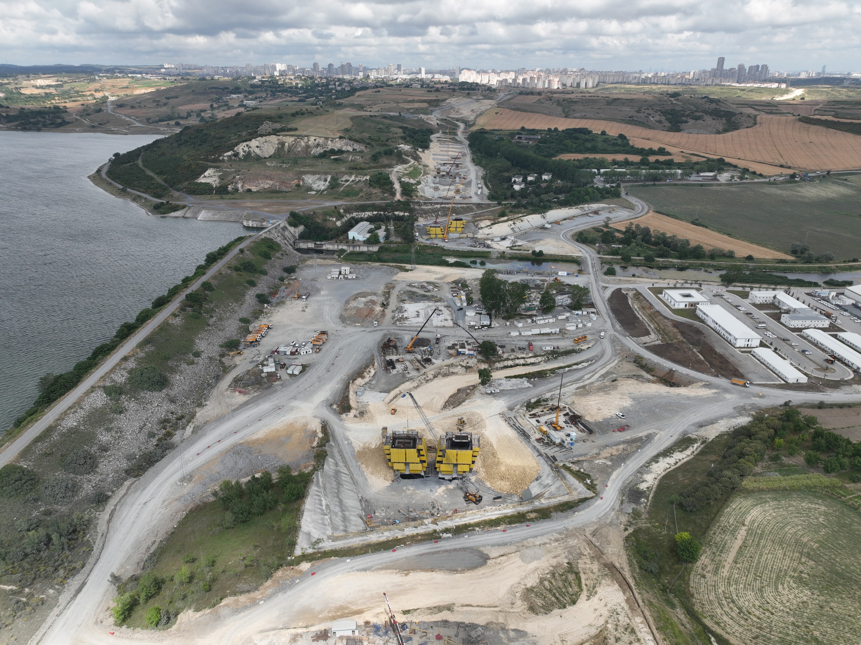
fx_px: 597
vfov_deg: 56.8
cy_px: 322
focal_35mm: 24
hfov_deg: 71.6
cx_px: 430
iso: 110
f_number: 2.8
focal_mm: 12.29
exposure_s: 1/1600
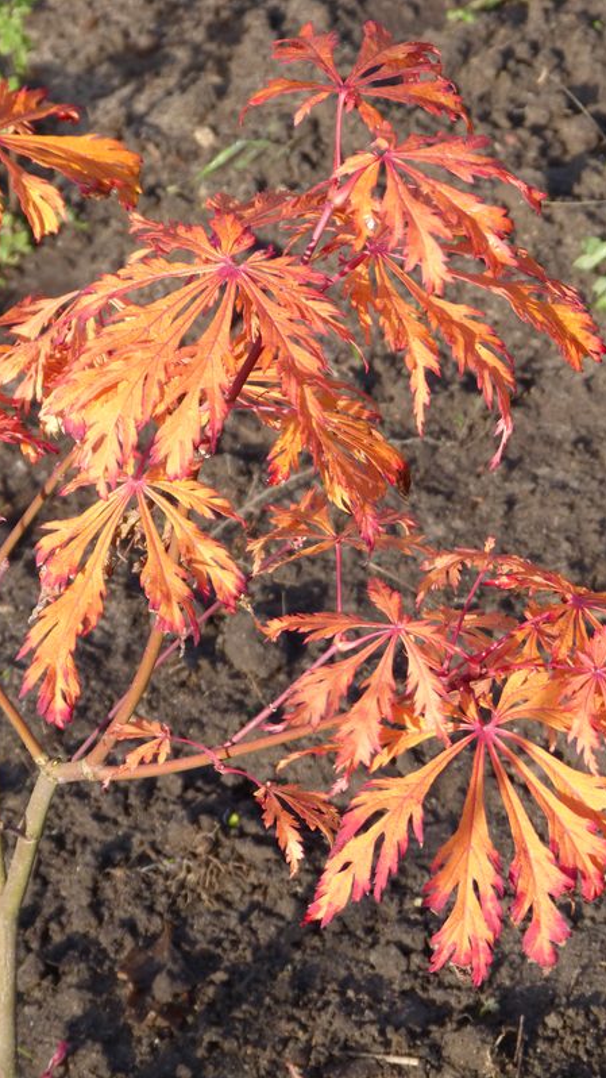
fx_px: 4056
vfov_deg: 15.1
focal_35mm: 142
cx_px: 371
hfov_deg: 8.5
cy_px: 539
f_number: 4
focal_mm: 23.5
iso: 100
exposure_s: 1/200
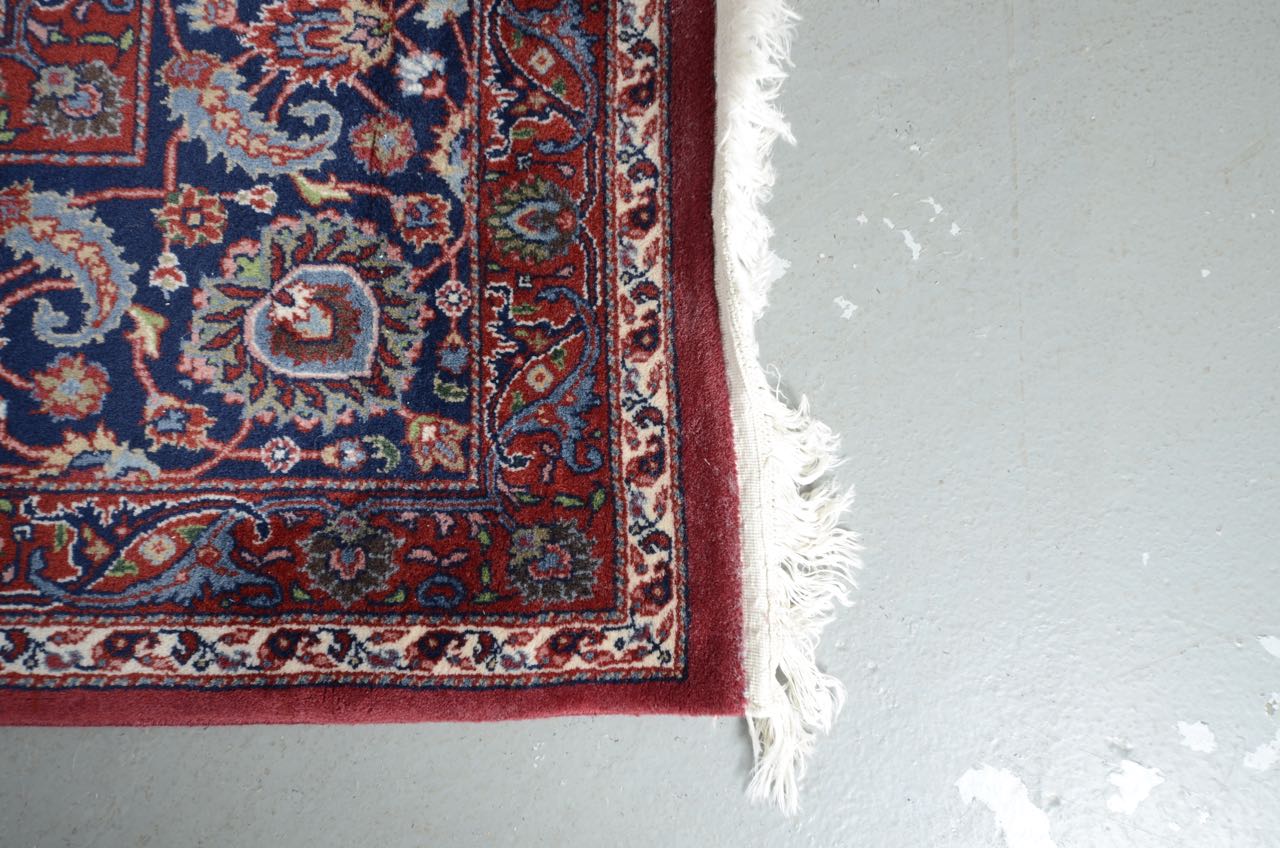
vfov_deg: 52.9
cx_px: 640
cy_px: 424
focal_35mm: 24
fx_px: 852
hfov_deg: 73.8
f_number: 8
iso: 100
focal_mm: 16
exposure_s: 1/125
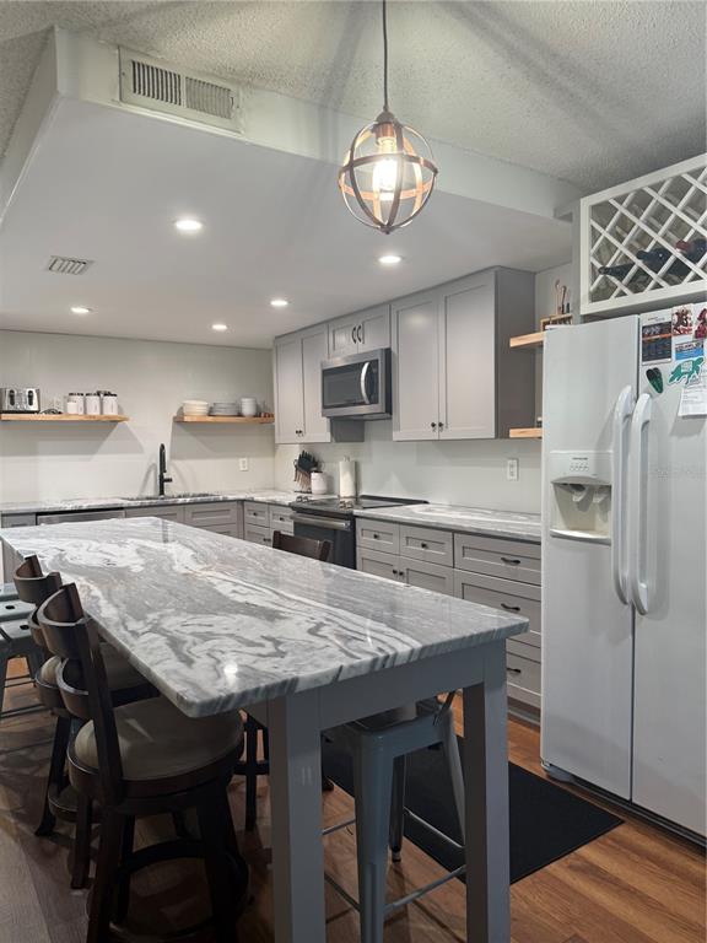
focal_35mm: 24
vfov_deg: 71.6
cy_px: 472
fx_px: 654
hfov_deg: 56.8
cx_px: 354
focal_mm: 6.76
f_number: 1.78
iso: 125
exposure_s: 1/60
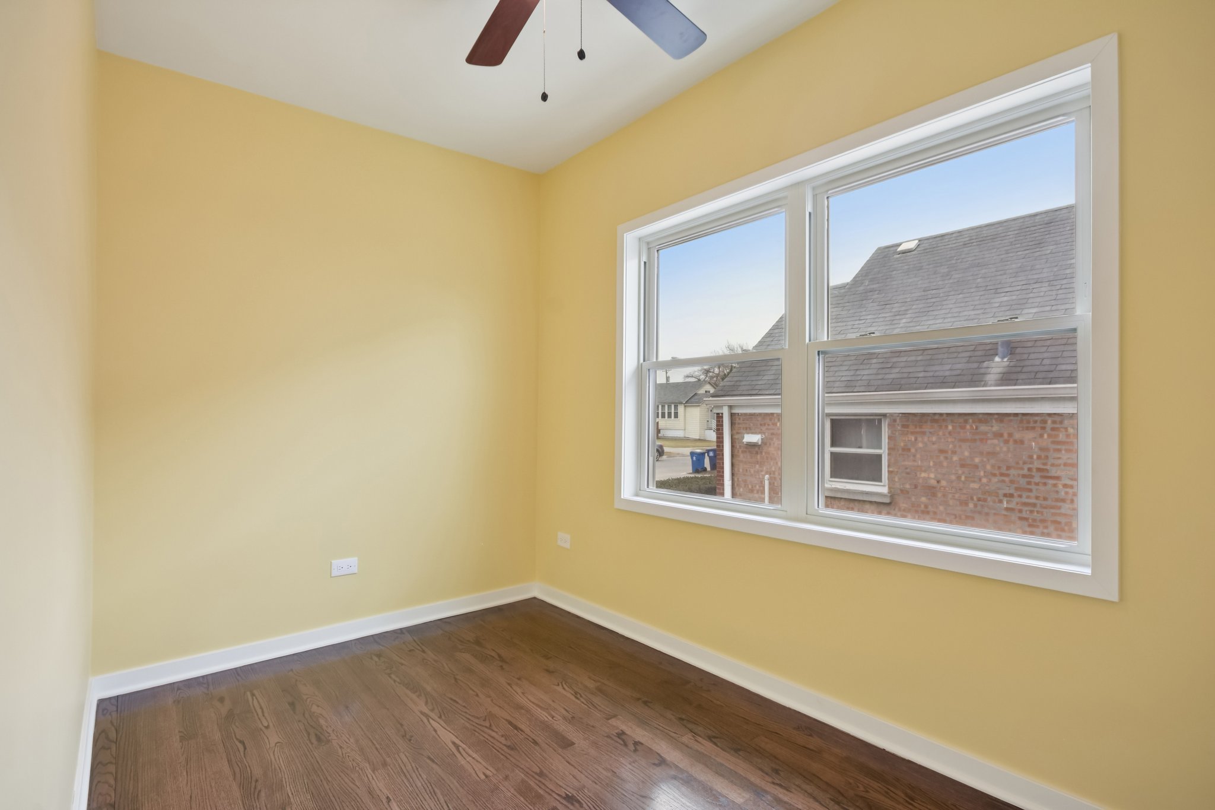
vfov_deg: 69.6
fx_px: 582
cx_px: 608
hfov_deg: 92.4
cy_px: 405
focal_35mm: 17
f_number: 8
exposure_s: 1/100
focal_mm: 11.5
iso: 400
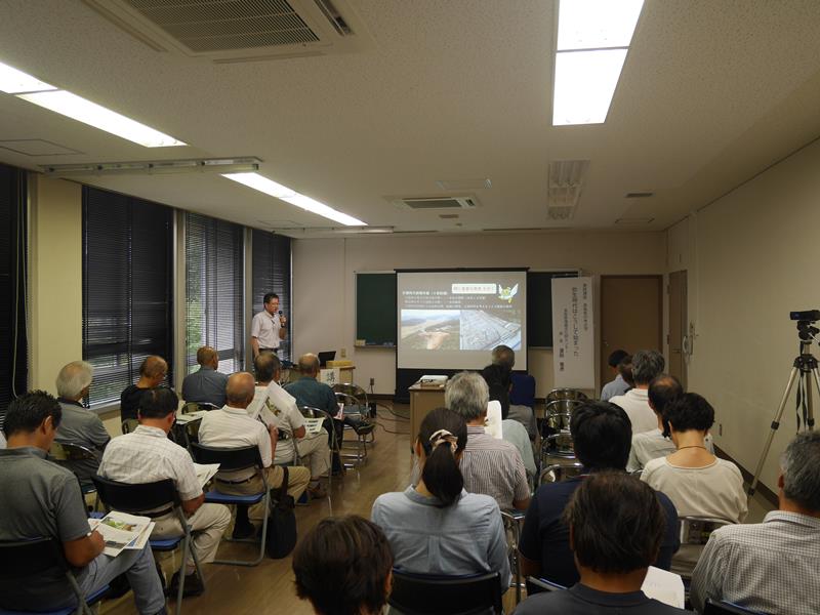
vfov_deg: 46.8
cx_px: 410
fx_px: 711
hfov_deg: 60.0
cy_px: 308
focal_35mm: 30
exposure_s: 1/60
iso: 250
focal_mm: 15
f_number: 3.7
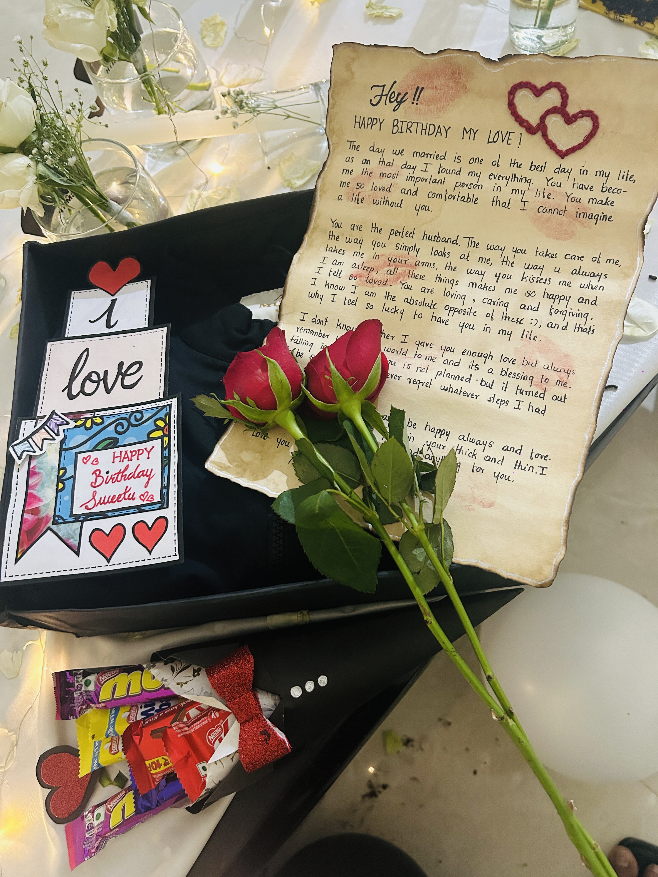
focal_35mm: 26
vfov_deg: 67.3
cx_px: 329
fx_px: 659
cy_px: 438
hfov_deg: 53.1
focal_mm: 5.7
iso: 500
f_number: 1.5
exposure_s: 1/50
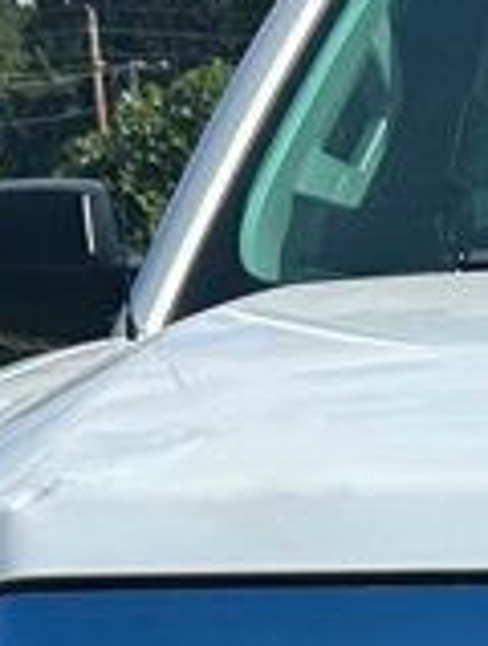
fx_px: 3127
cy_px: 1207
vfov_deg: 10.9
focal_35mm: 167
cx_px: 992
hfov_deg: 8.4
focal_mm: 5.7
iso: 50
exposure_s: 1/3571
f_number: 1.5
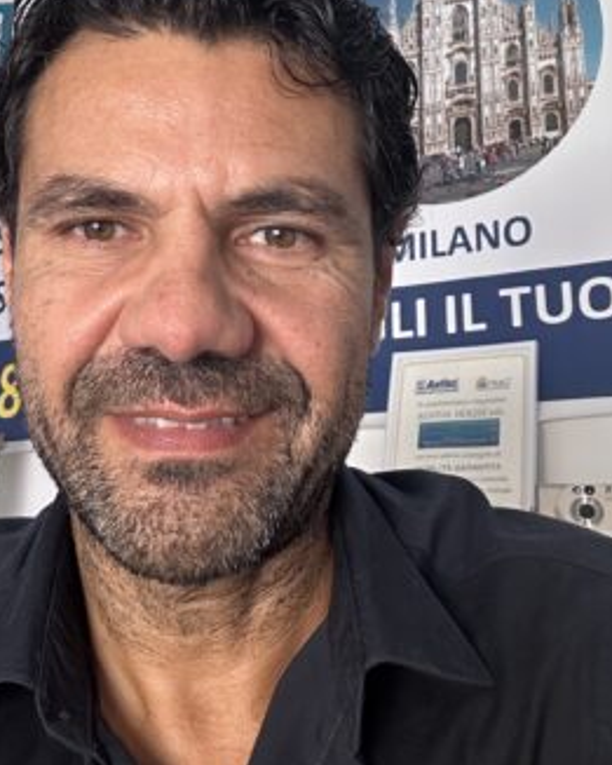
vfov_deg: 34.4
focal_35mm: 53
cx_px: 210
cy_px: 171
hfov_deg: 28.5
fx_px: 1199
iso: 125
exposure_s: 1/60
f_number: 1.9
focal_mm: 2.69
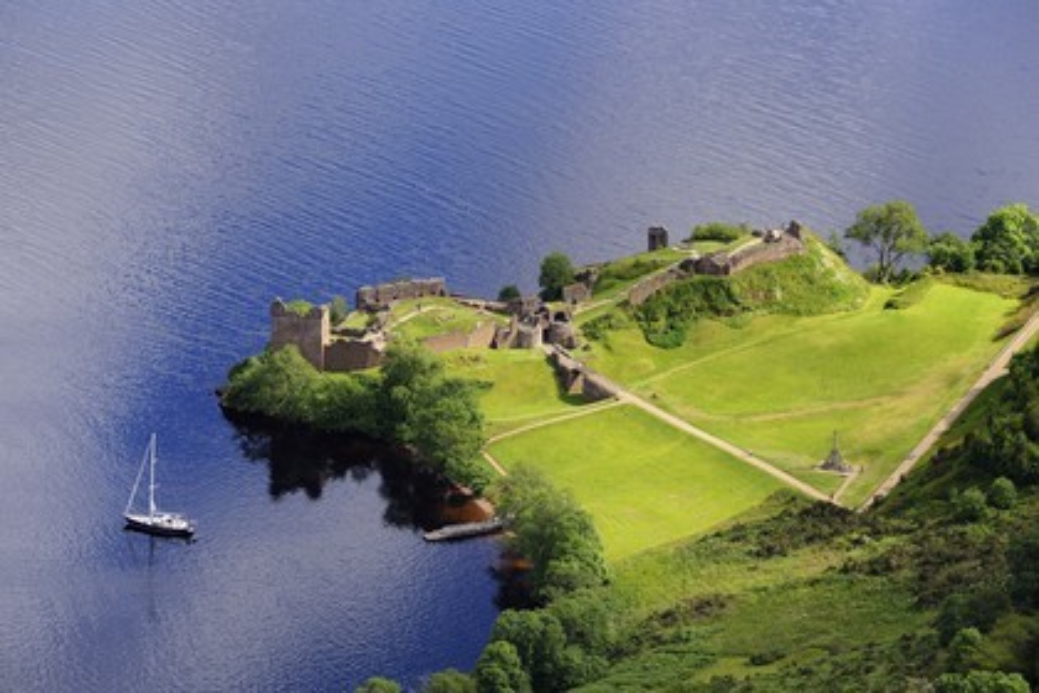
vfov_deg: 9.1
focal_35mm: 150
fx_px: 4329
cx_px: 520
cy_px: 346
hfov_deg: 13.7
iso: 400
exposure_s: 1/800
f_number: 6.3
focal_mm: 150
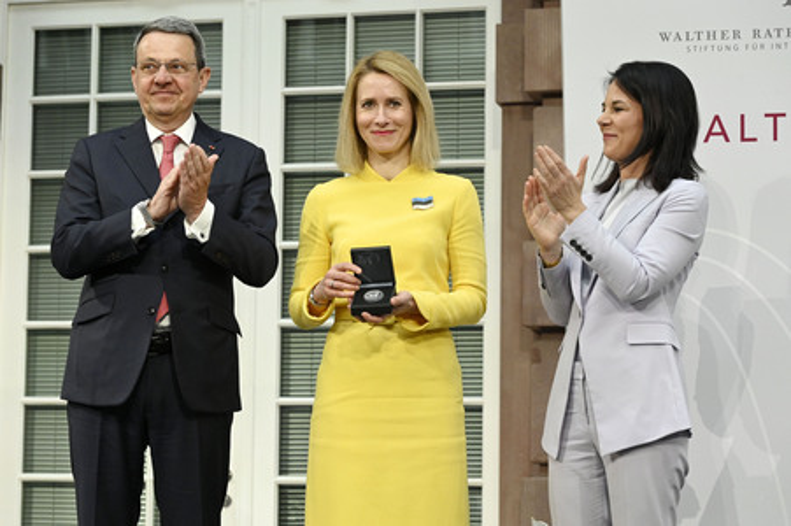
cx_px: 396
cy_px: 263
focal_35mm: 84
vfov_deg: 16.2
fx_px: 1844
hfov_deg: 24.2
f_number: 5.6
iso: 4000
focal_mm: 84
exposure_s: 1/1000
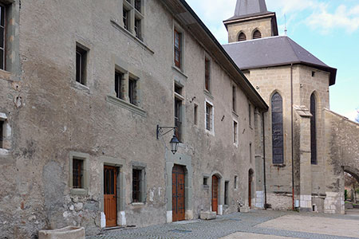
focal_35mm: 32
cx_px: 180
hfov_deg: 59.5
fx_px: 314
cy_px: 120
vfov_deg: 41.7
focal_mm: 21
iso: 200
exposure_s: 1/60
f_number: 8
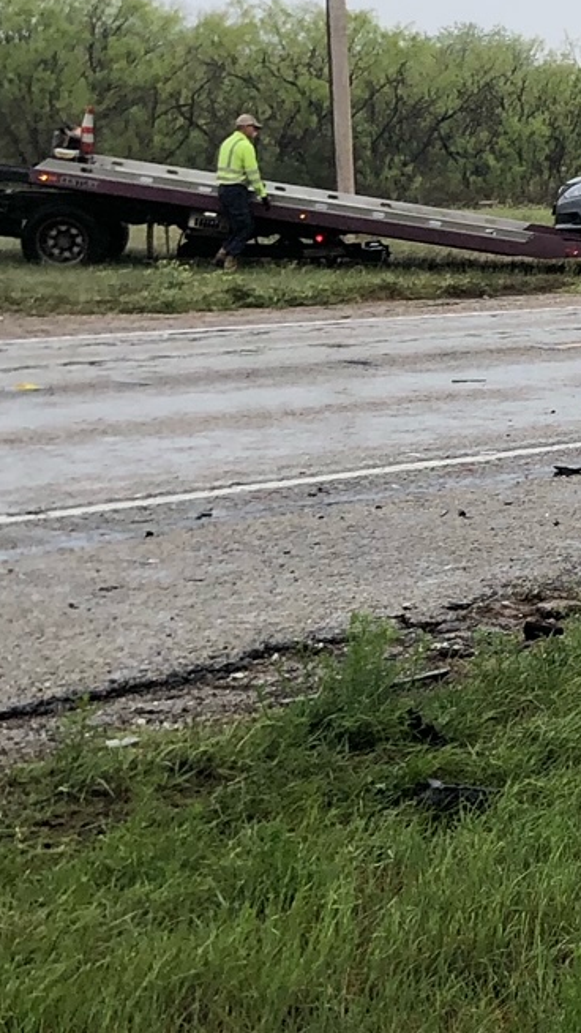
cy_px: 436
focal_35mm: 94
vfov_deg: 22.7
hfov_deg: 11.5
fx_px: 2574
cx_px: 1206
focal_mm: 3.99
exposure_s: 1/444
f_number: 1.8
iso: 20
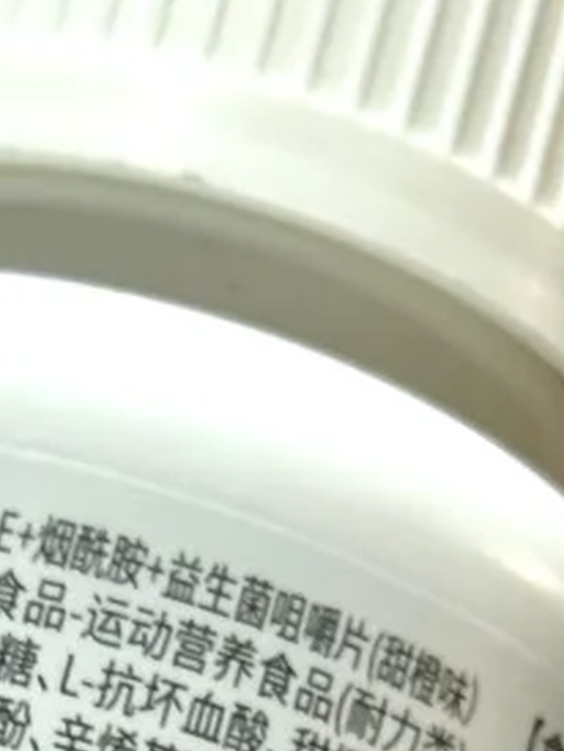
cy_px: 1313
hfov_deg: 5.9
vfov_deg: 7.6
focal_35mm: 252
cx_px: -153
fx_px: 5466
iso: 100
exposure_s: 1/60
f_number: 1.78
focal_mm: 6.86
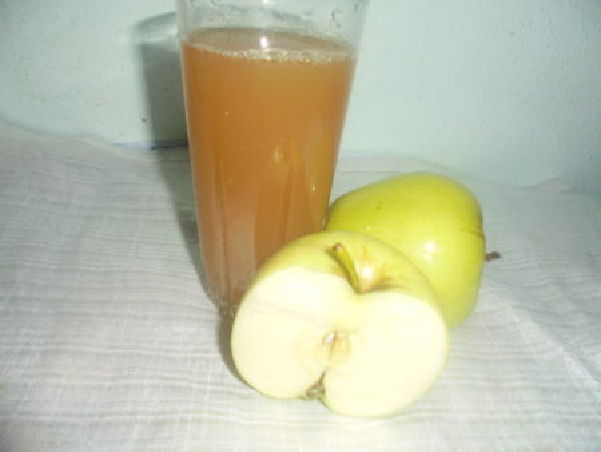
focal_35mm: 26
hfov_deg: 67.3
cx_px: 300
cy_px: 226
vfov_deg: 53.1
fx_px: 452
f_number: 3.5
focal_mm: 4.6
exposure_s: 1/30
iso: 100
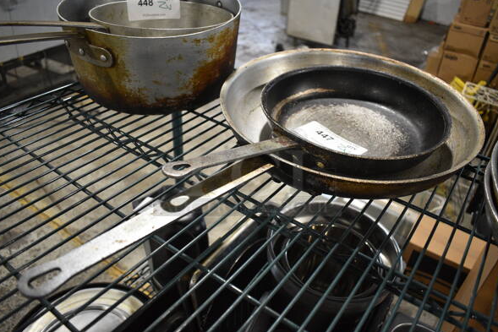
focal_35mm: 28
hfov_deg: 65.5
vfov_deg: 46.4
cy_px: 171
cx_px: 248
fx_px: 387
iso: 1600
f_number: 3.5
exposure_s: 1/125
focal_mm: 18
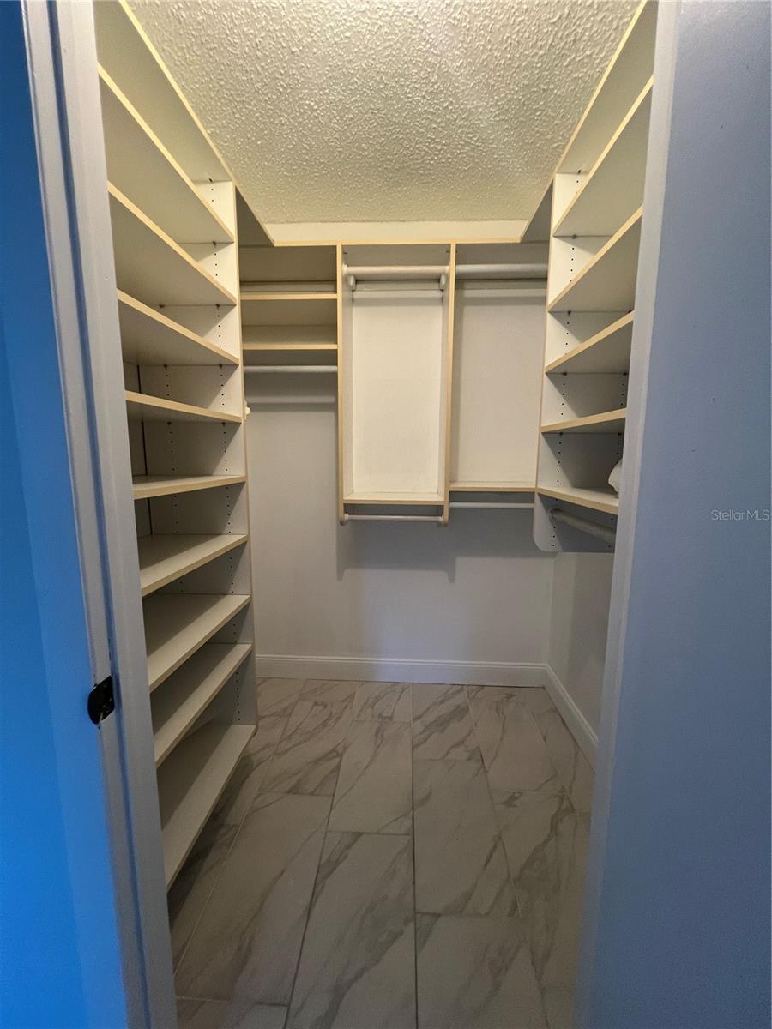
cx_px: 386
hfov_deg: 89.9
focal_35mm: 13
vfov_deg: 106.2
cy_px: 514
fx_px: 387
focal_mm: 1.57
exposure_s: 1/60
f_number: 1.8
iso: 200
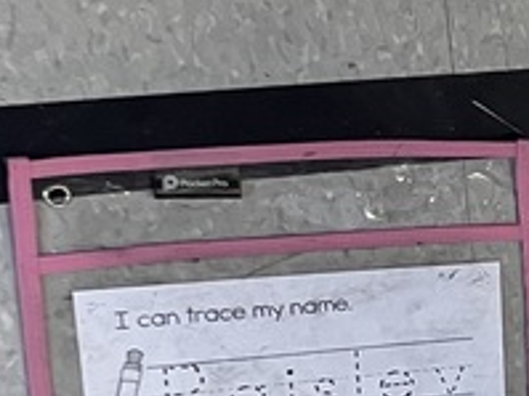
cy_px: 446
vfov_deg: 10.9
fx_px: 2047
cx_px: 1305
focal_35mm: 134
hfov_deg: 11.8
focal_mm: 4.2
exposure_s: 1/60
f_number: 1.6
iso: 125
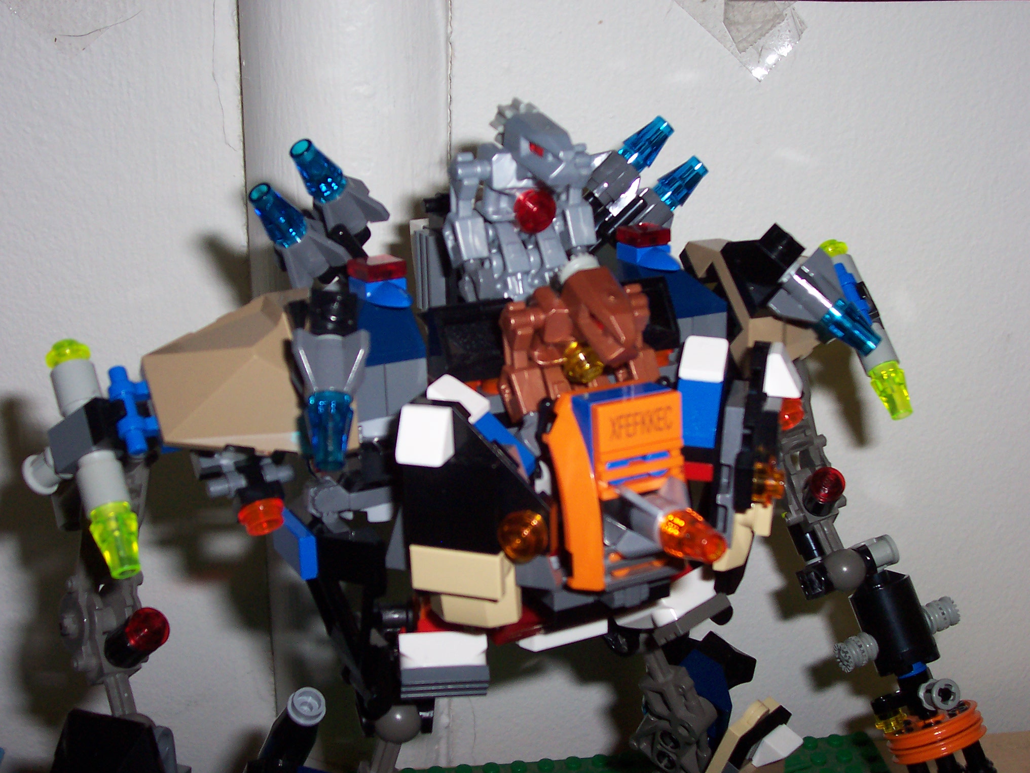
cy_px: 386
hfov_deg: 41.2
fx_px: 1369
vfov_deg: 31.5
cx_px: 515
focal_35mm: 46
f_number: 3
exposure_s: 1/60
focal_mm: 7
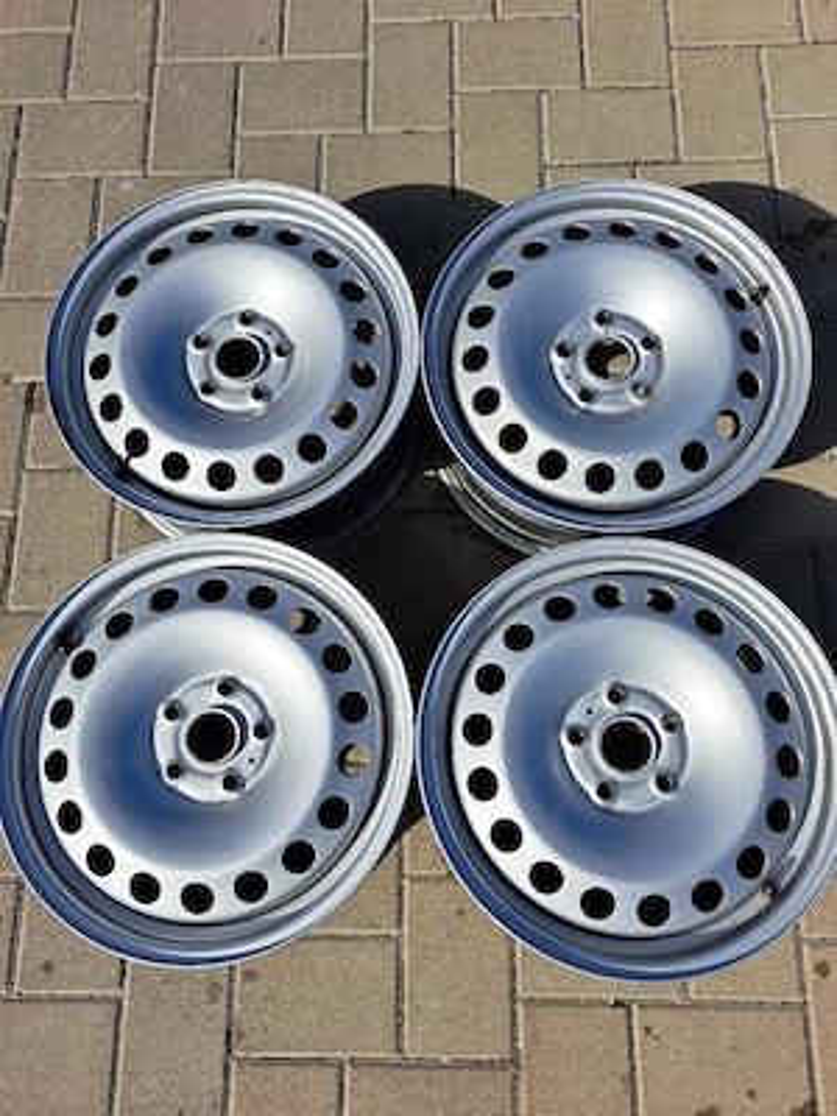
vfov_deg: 71.6
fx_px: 774
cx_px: 418
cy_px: 558
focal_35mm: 24
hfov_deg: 56.8
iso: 50
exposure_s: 1/3333
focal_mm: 5.23
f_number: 1.8
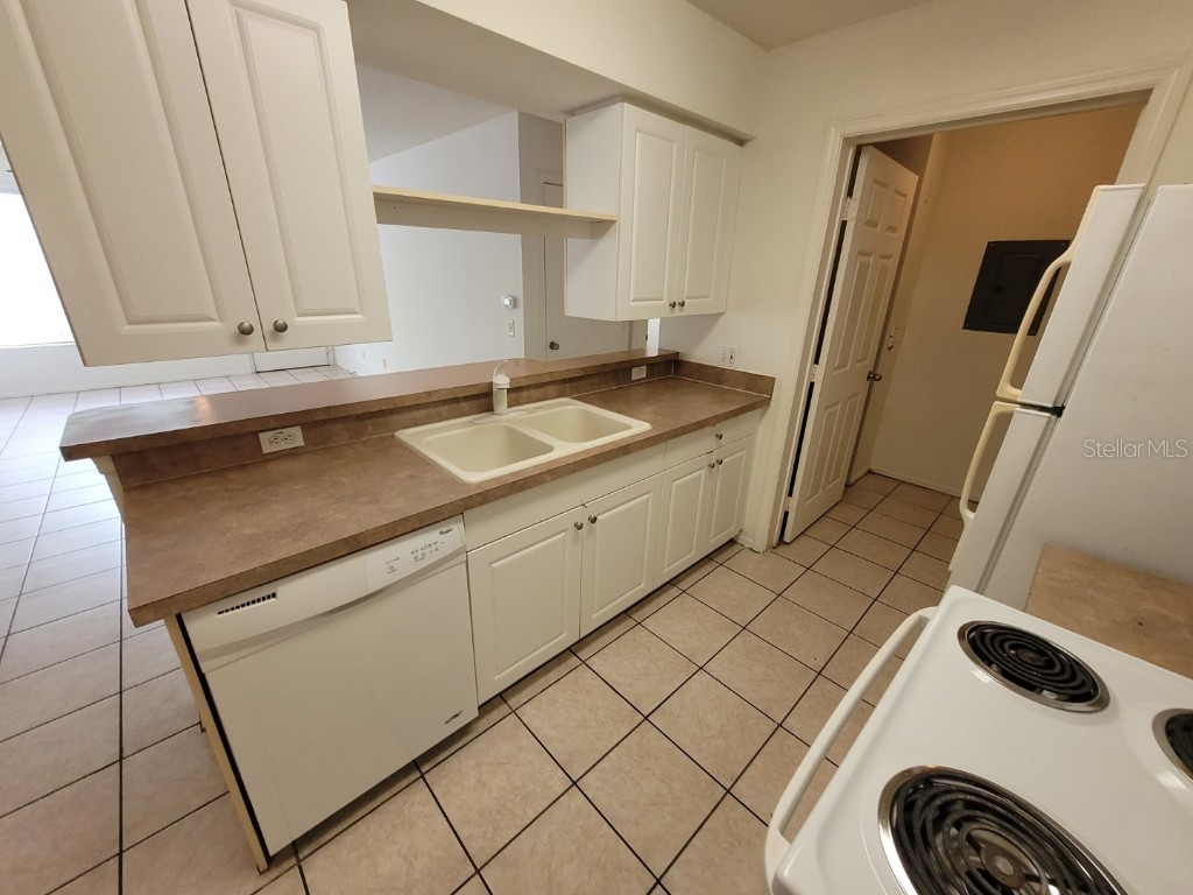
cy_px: 448
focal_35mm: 13
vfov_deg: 89.9
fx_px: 448
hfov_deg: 106.2
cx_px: 596
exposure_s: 1/60
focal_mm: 1.74
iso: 160
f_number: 2.2
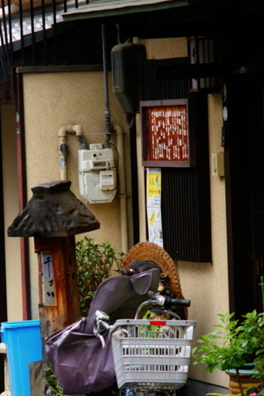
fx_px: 3138
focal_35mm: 285
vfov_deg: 7.2
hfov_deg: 4.8
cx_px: 69
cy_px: 236
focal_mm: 85
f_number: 6.3
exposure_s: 1/160
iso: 160
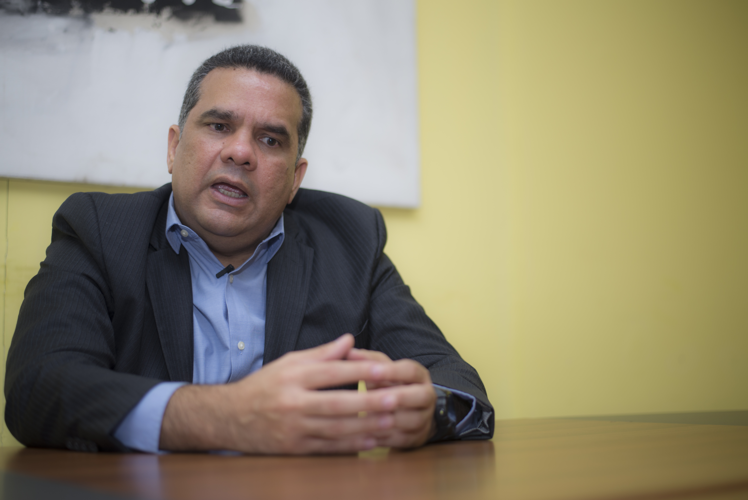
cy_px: 250
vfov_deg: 27.0
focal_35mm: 50
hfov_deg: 39.6
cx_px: 374
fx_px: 1039
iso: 125
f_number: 1.8
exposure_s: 1/200
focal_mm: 50
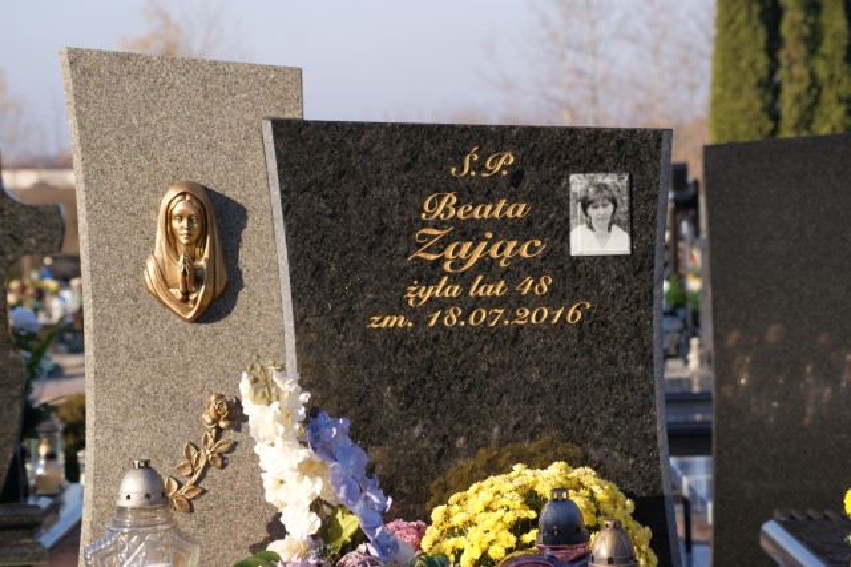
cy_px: 284
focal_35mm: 120
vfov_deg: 11.4
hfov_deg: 17.1
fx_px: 2835
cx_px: 426
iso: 100
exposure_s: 1/320
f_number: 5.6
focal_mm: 80
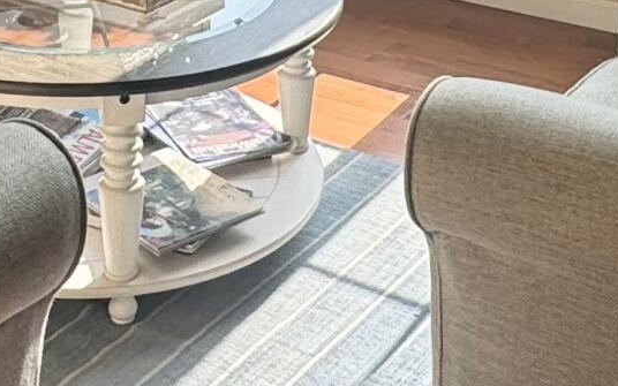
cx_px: 203
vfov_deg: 13.9
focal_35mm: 83
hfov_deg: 24.8
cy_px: -318
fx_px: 1398
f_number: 2.2
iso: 40
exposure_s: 1/266
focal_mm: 2.22
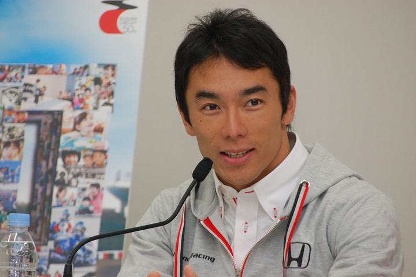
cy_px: 138
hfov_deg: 6.9
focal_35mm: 300
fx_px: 3466
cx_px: 208
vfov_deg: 4.6
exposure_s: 1/90
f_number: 8
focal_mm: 200
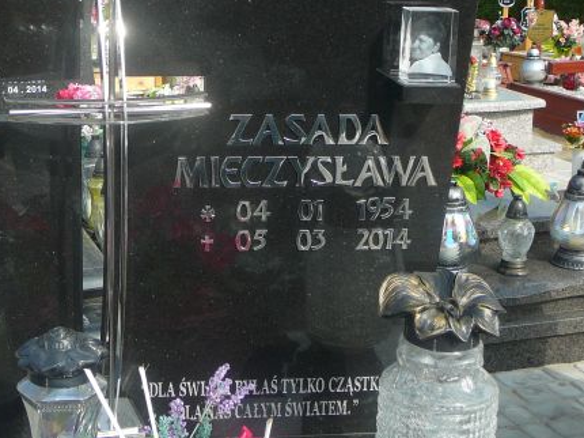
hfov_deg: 27.7
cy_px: 165
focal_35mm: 70
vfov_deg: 20.9
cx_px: 224
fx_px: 1180
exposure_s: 1/500
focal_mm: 7
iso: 80
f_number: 3.3
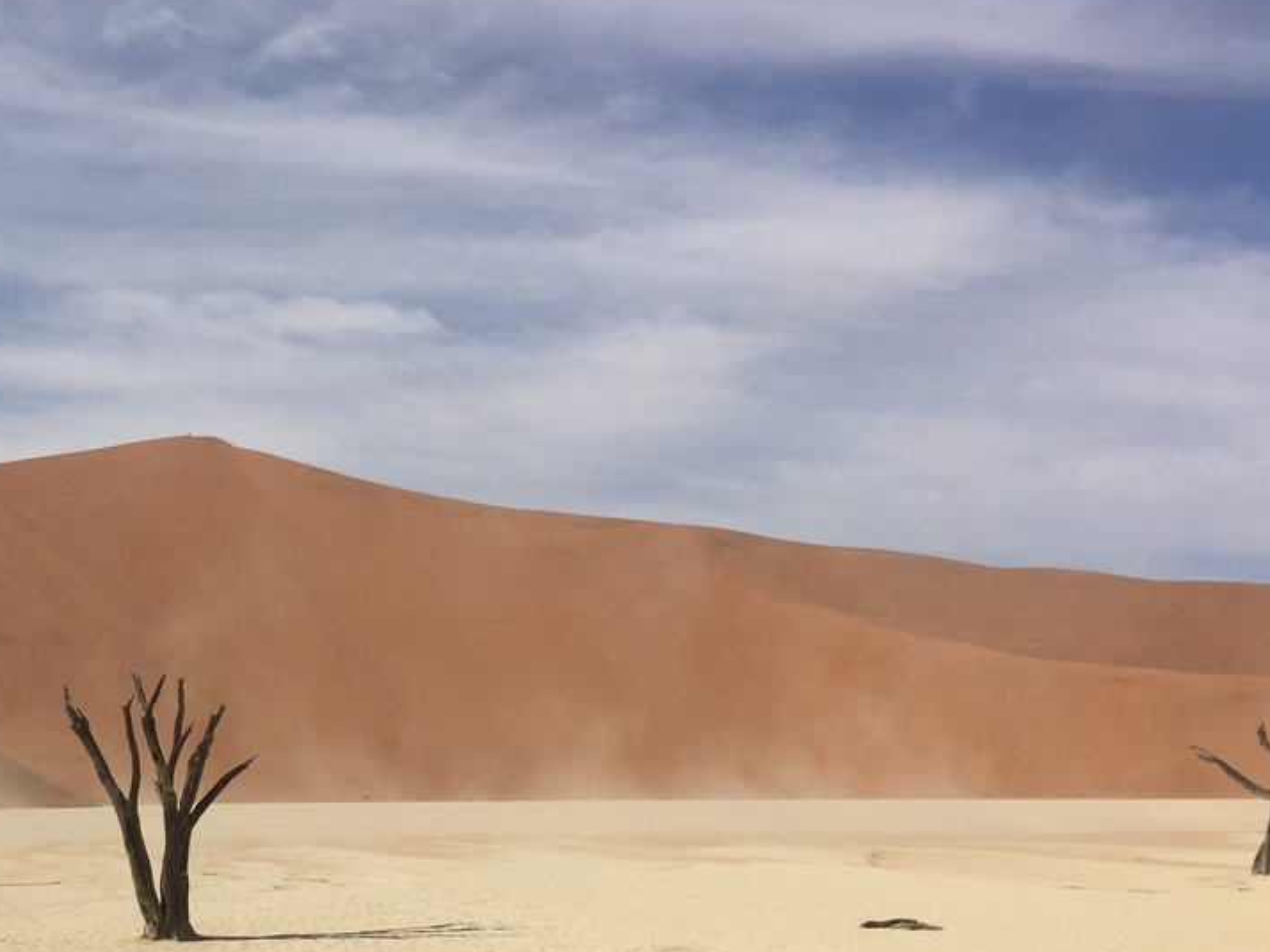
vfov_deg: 27.9
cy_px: 603
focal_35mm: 52
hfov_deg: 36.0
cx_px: 317
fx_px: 1907
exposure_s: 1/3968
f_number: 2.2
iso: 32
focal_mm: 4.15
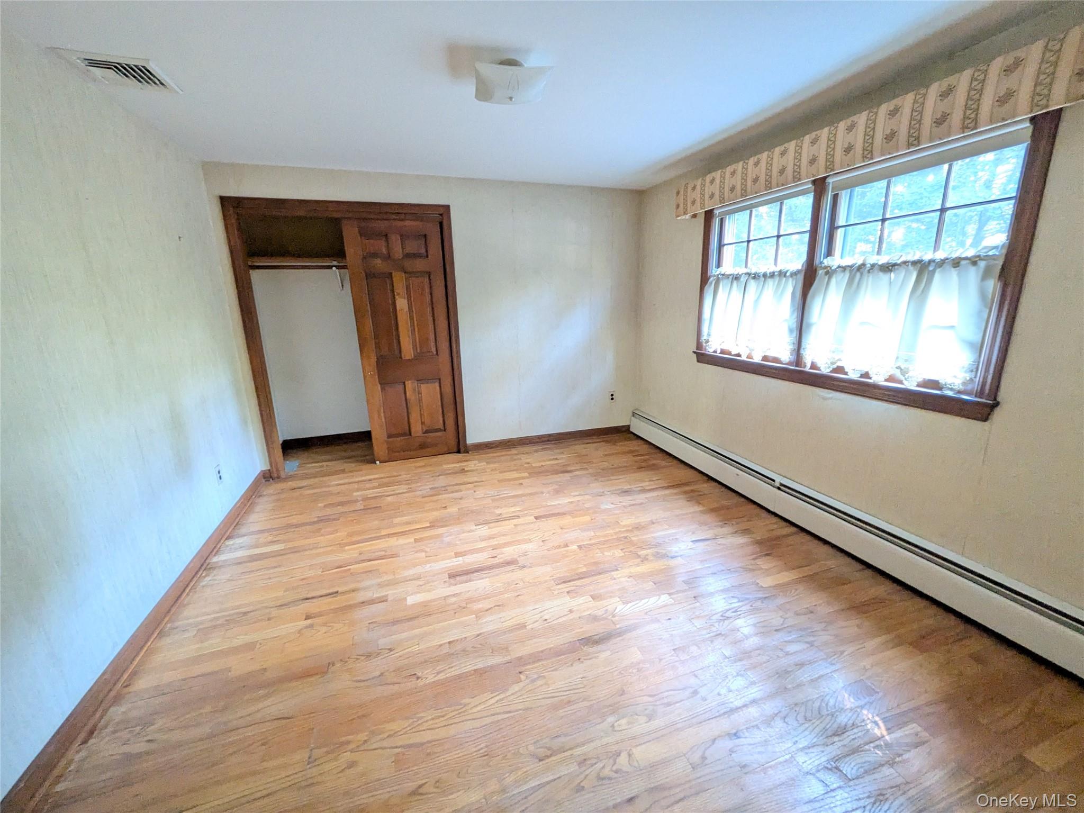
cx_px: 542
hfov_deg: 102.1
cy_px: 406
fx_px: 438
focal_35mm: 14
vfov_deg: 85.7
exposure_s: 1/16.7
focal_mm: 1.83
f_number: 2.2
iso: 586
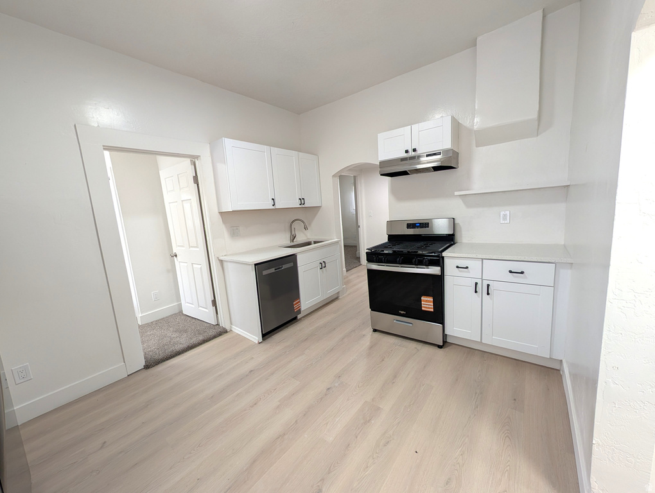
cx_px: 328
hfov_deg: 110.5
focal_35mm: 12
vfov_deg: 94.6
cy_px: 246
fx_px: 227
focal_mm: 2.02
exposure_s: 1/60
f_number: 1.7
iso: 63
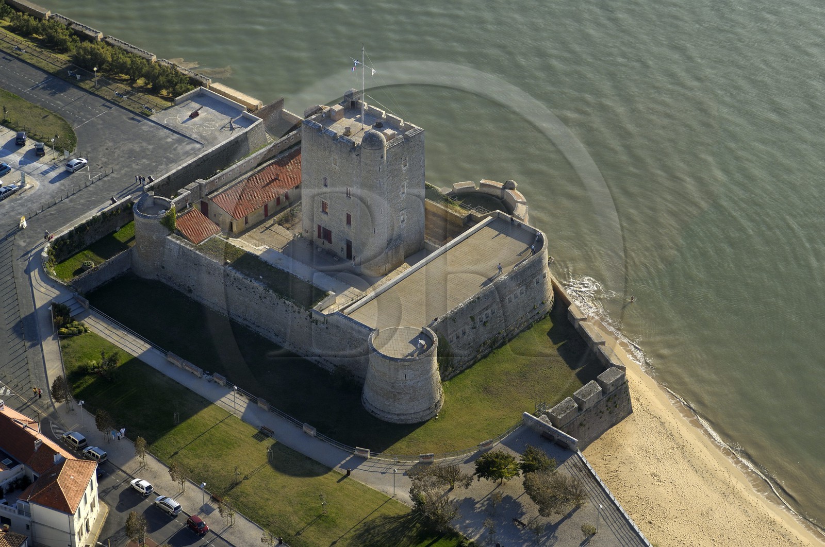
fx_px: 2403
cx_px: 412
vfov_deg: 13.0
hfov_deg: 19.5
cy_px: 274
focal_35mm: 105
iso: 100
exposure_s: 1/350
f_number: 5
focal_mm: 70
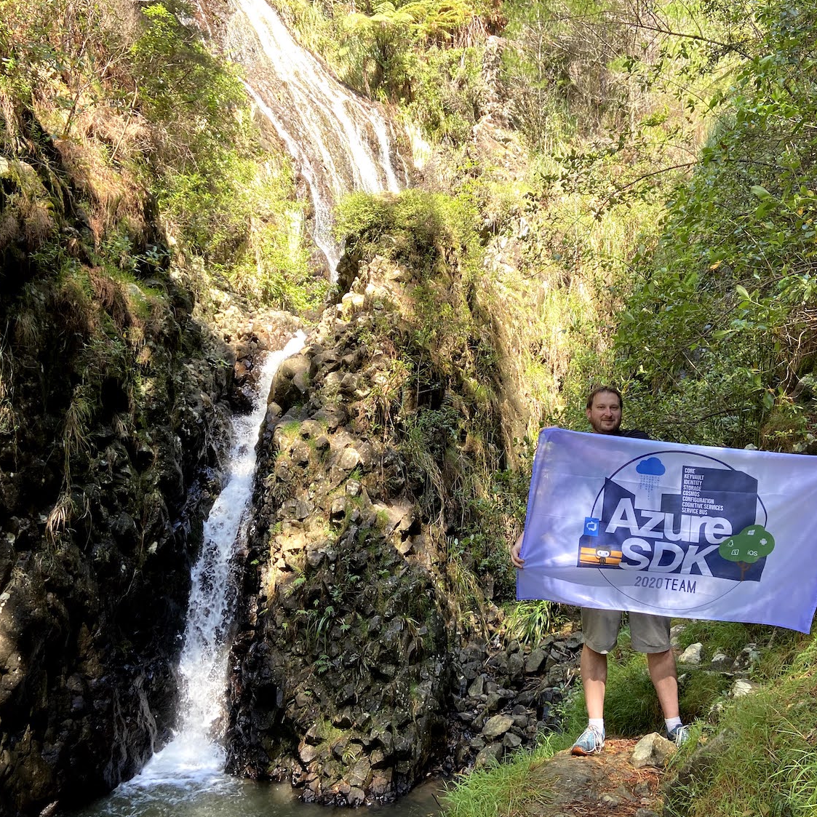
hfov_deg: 49.6
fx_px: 881
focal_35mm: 33
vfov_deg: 49.7
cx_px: 459
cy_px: 406
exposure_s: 1/123
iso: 32
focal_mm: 4.25
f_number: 1.8
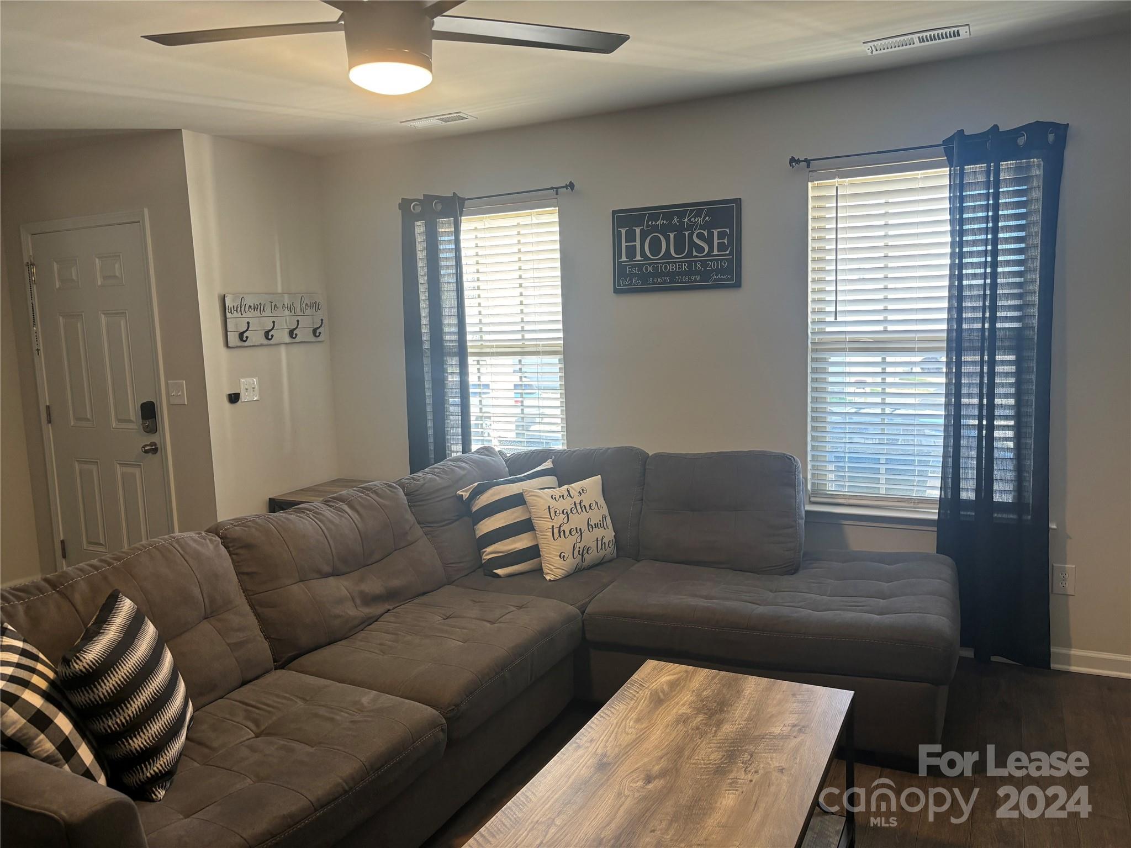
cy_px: 424
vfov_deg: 53.1
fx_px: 849
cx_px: 566
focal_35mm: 26
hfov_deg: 67.3
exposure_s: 1/60
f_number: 1.6
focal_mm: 5.96
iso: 125
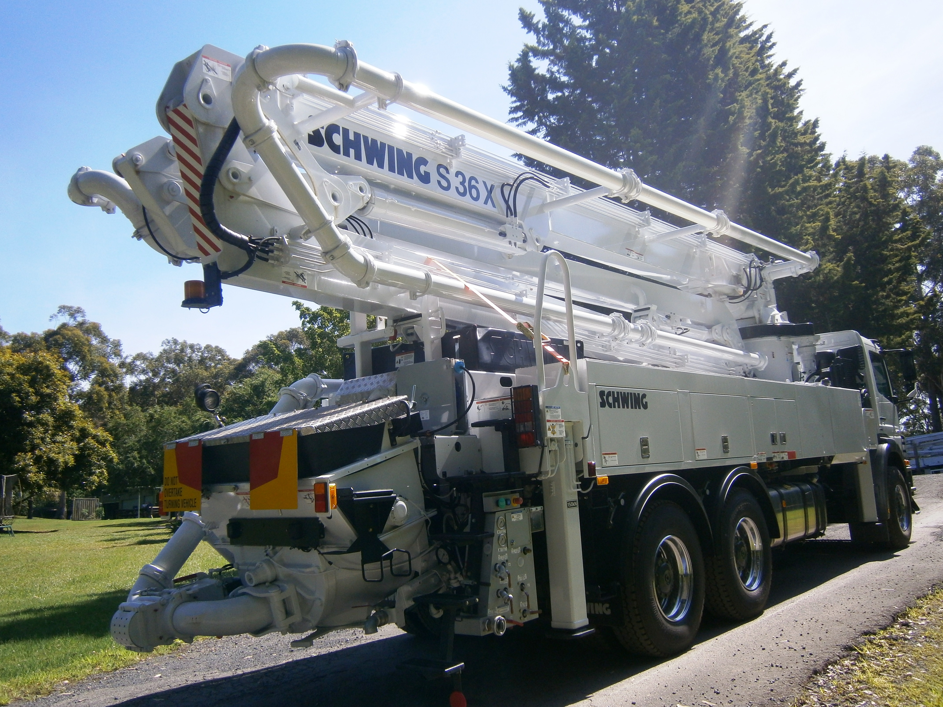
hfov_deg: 58.4
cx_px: 472
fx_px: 844
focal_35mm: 31
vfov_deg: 45.4
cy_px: 354
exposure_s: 1/100
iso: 80
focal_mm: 5.5
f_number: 8.3
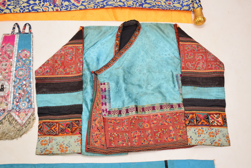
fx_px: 376
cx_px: 126
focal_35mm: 54
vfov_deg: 25.1
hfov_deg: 36.9
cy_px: 84
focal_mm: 36
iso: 1600
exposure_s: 1/125
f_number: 5.6
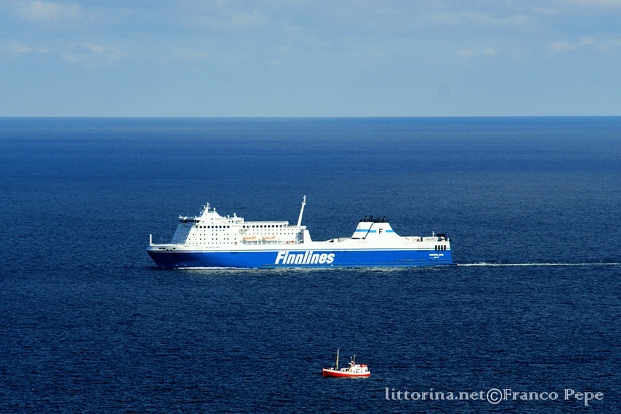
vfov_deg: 4.4
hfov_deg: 6.5
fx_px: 5432
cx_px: 310
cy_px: 207
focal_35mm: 315
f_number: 8
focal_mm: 210
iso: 200
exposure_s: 1/400
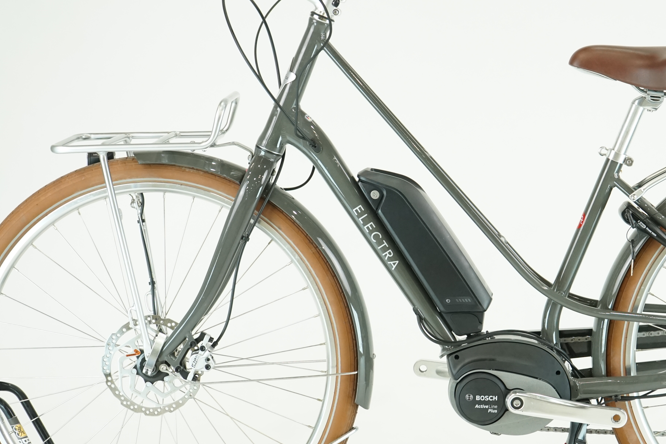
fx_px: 1591
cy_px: 231
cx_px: 481
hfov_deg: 23.5
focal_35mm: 86
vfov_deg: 15.9
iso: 1600
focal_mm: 52
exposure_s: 1/200
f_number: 5.6
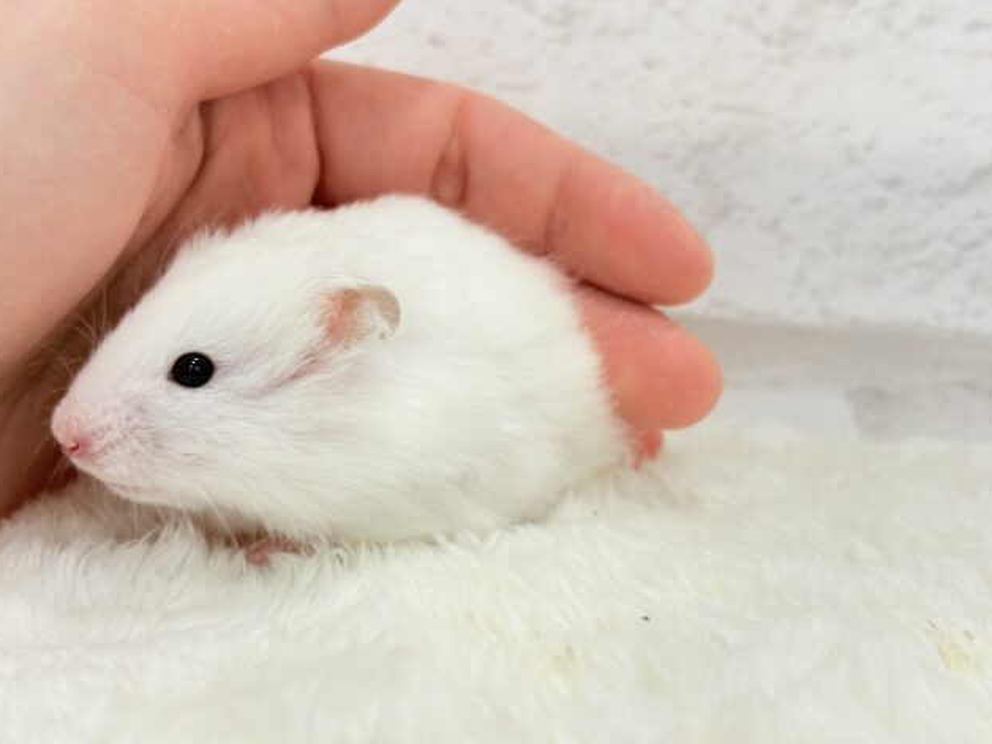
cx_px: 496
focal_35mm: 53
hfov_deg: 36.2
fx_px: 1519
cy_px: 378
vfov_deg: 27.5
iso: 40
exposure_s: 1/50
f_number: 1.6
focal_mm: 5.96
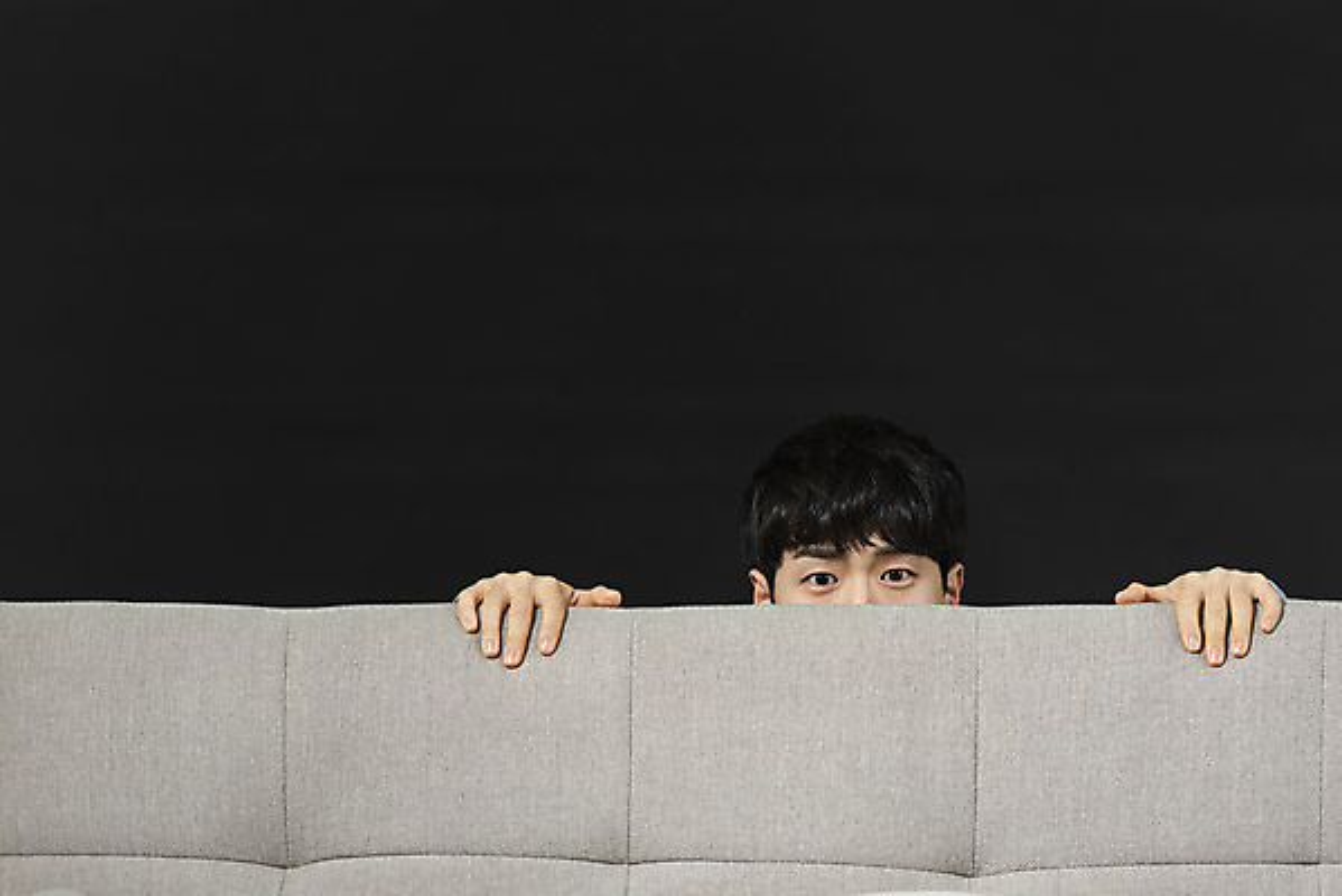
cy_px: 448
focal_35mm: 200
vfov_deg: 6.9
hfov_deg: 10.3
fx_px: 7459
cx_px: 671
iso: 100
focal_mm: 200
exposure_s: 1/125
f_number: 4
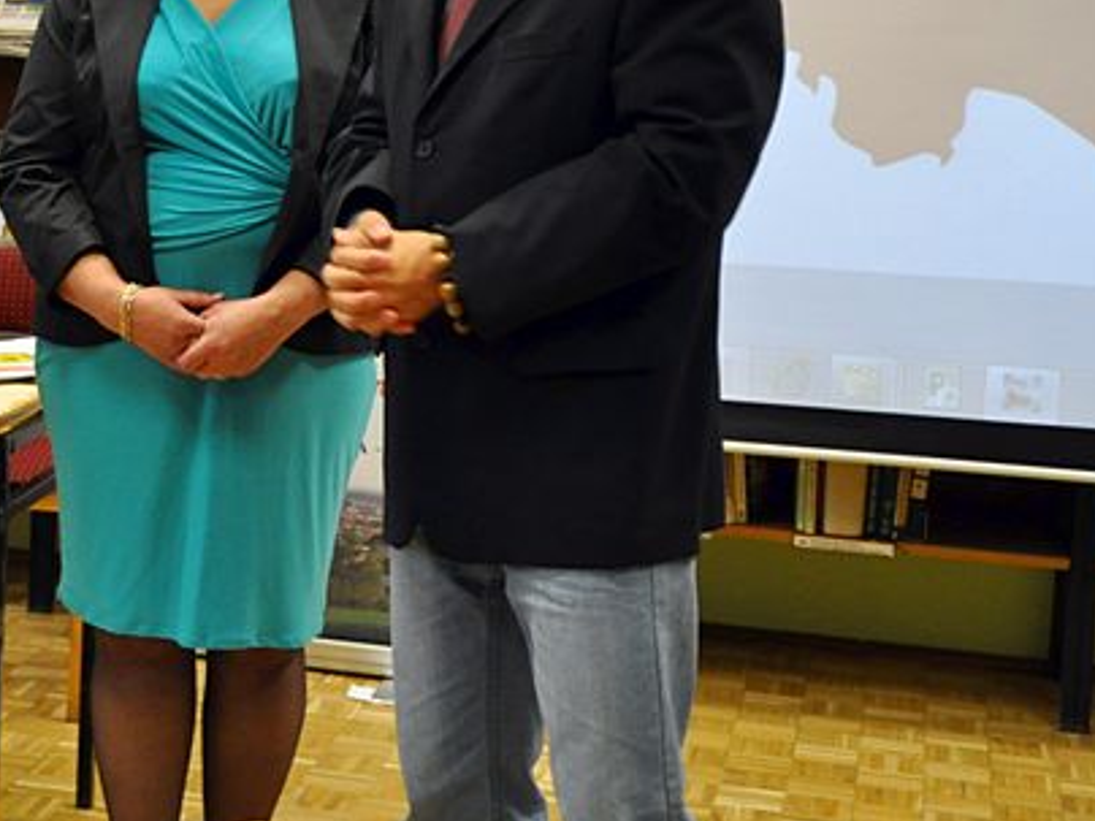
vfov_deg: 16.1
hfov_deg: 21.1
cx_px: 98
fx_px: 2879
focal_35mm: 91
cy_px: 177
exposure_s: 1/60
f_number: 4.2
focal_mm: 30
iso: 1000
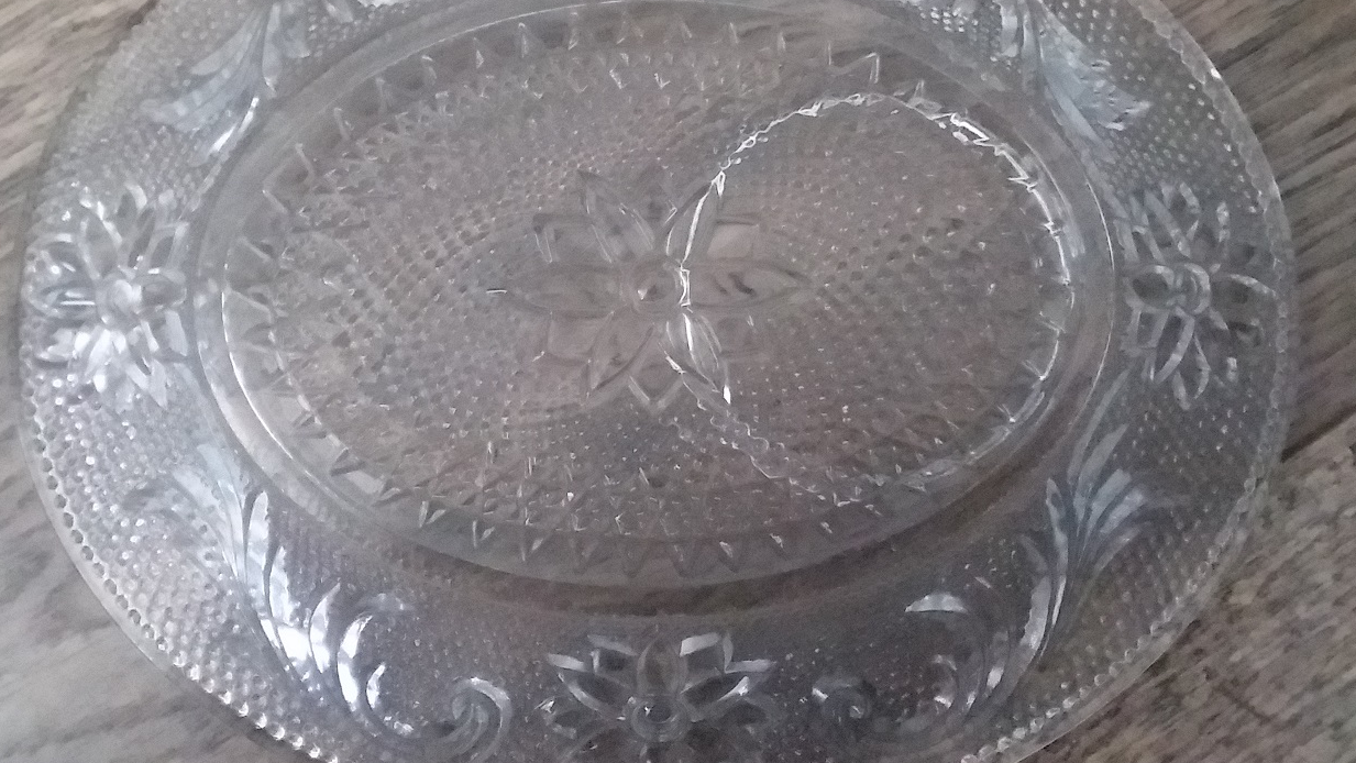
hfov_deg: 59.5
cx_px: 670
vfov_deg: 35.6
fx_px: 1187
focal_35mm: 33
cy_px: 325
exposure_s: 1/11
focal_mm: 2.47
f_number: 1.9
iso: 1000
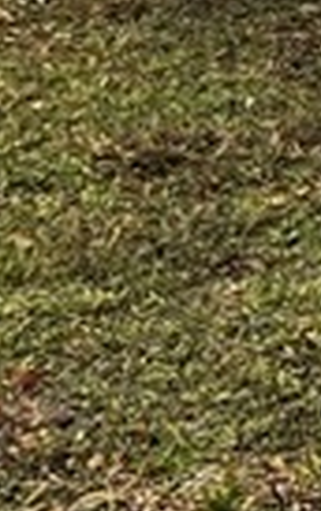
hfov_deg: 5.5
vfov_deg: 10.1
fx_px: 2805
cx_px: 1377
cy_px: -283
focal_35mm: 201
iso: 50
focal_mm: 5.7
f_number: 1.5
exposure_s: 1/982
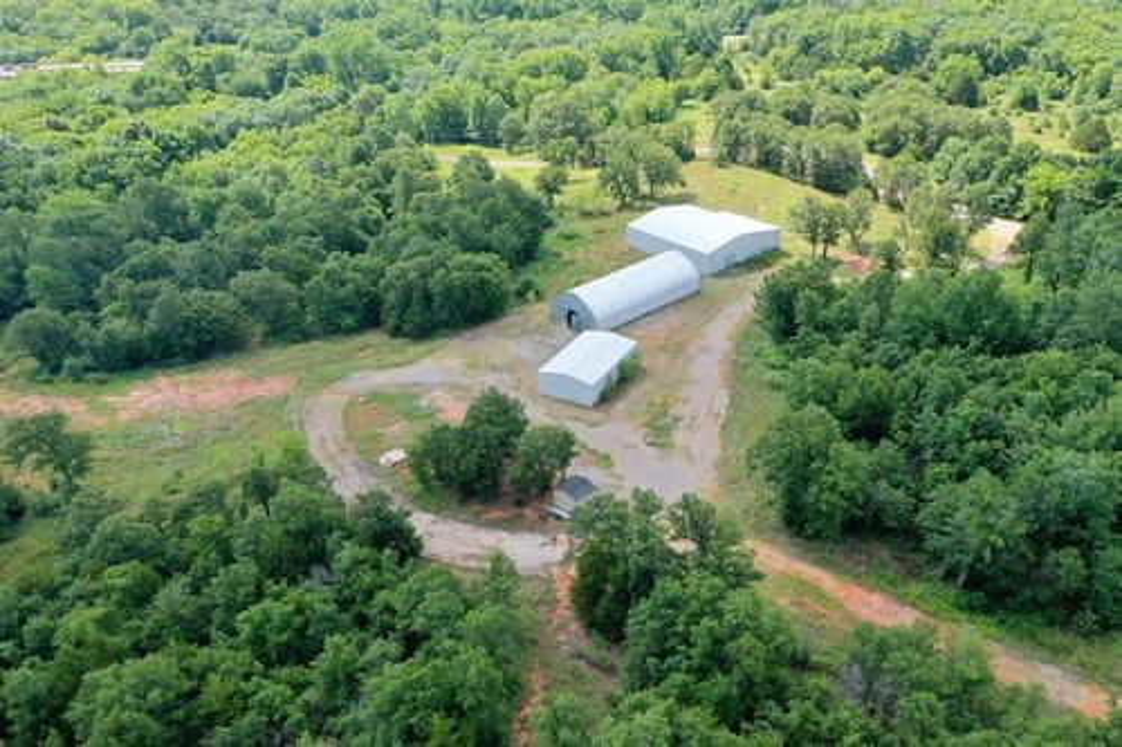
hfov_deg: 65.5
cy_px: 374
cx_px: 561
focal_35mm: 28
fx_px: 872
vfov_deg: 46.4
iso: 100
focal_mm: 10.26
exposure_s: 1/160
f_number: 4.5
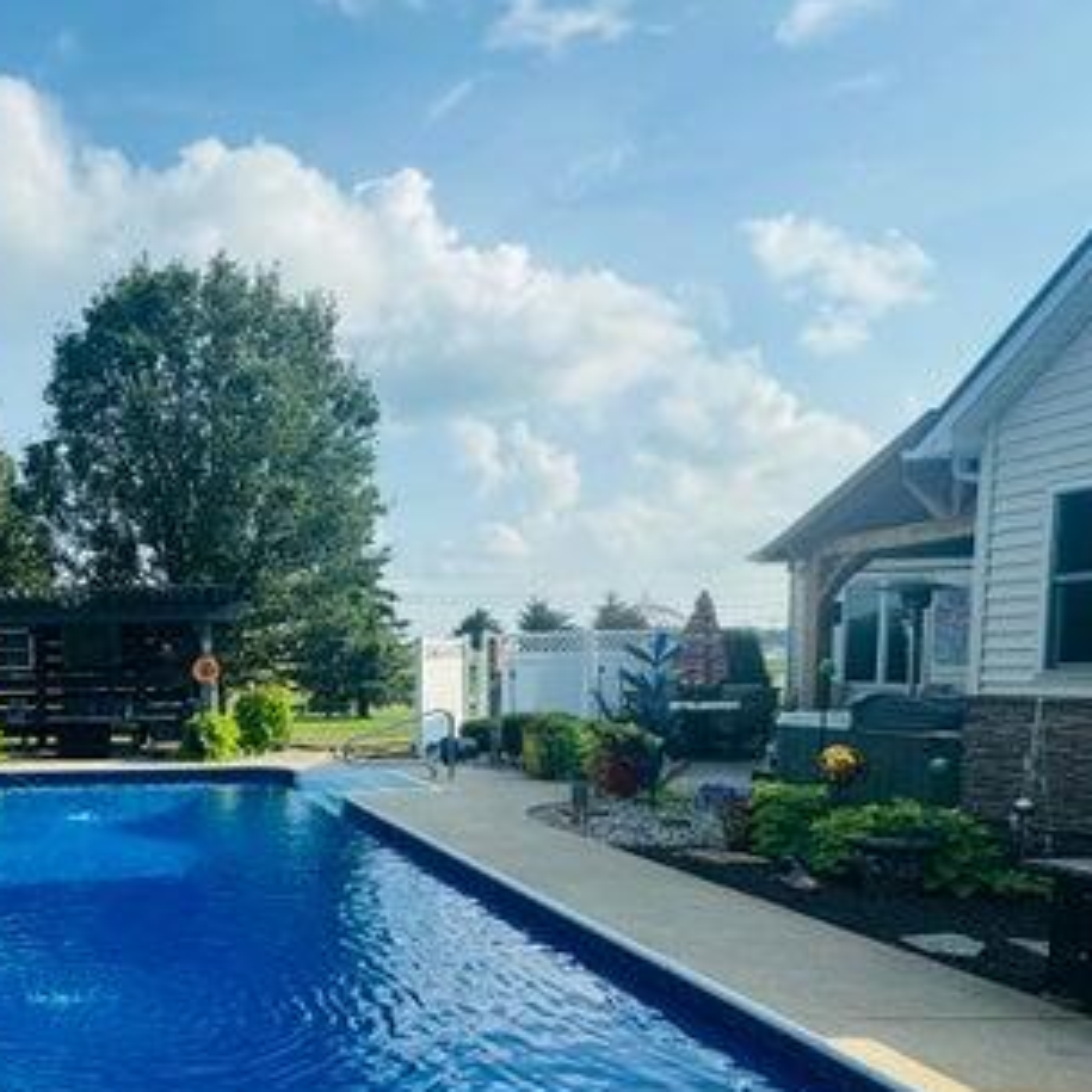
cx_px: 64
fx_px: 928
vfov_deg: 59.3
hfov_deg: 51.9
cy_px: 741
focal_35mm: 26
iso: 40
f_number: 2.2
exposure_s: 1/858
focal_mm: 2.22
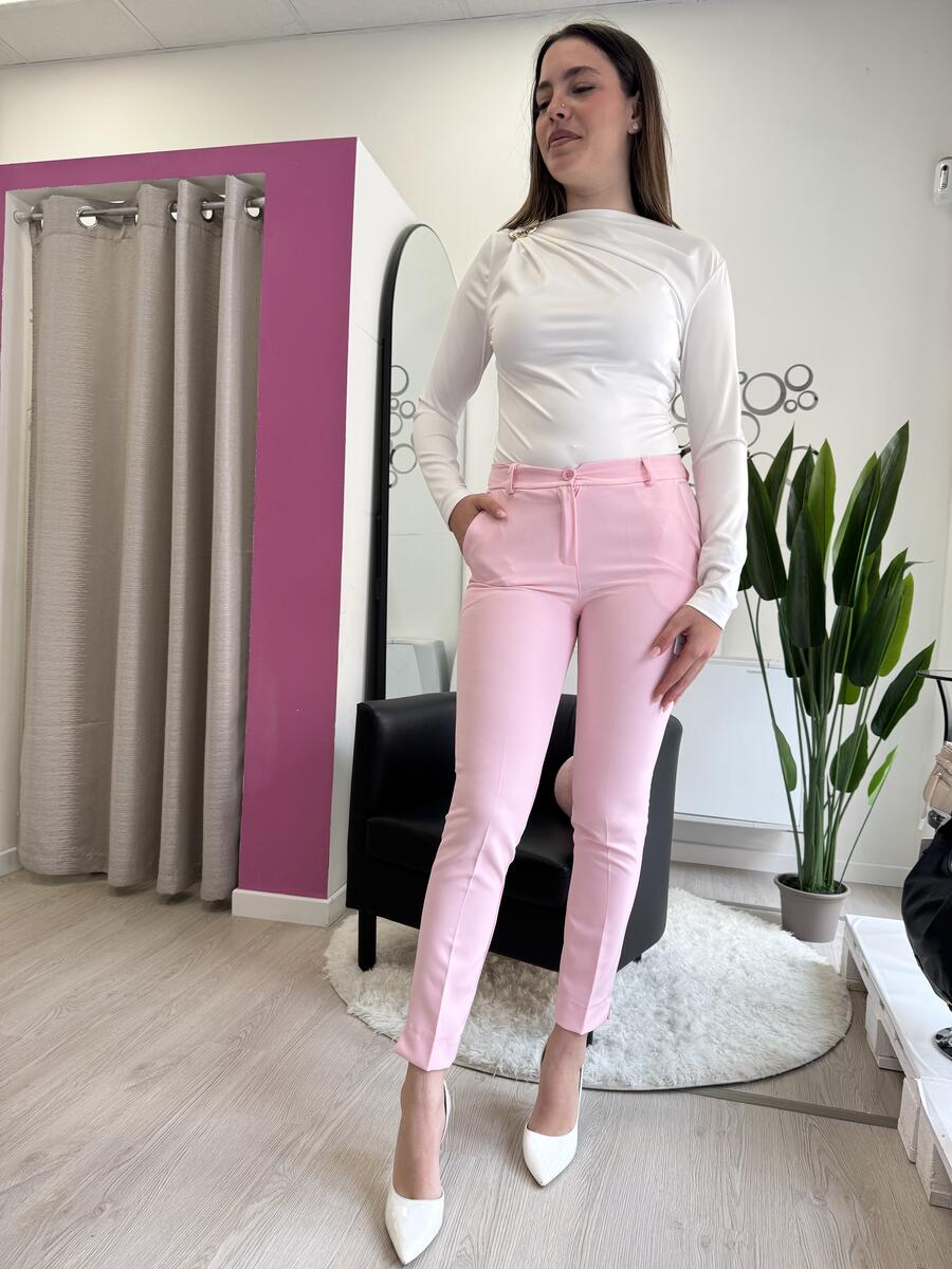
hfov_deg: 56.8
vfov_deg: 71.6
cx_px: 476
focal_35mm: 24
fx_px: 880
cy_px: 634
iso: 64
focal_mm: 6.76
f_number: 1.78
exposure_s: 1/146
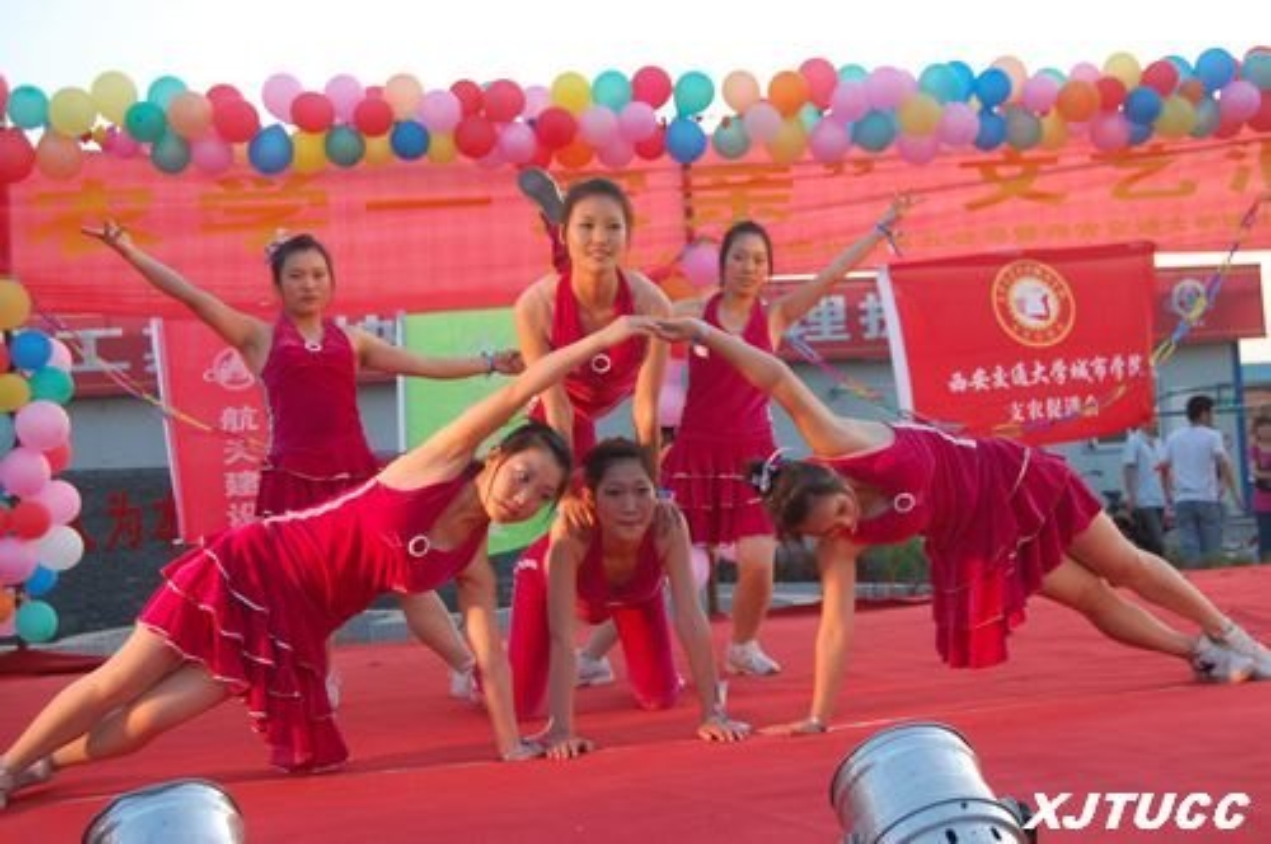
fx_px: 1798
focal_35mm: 51
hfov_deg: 38.9
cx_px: 636
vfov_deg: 26.4
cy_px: 422
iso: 400
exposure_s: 1/80
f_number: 4.5
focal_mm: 34
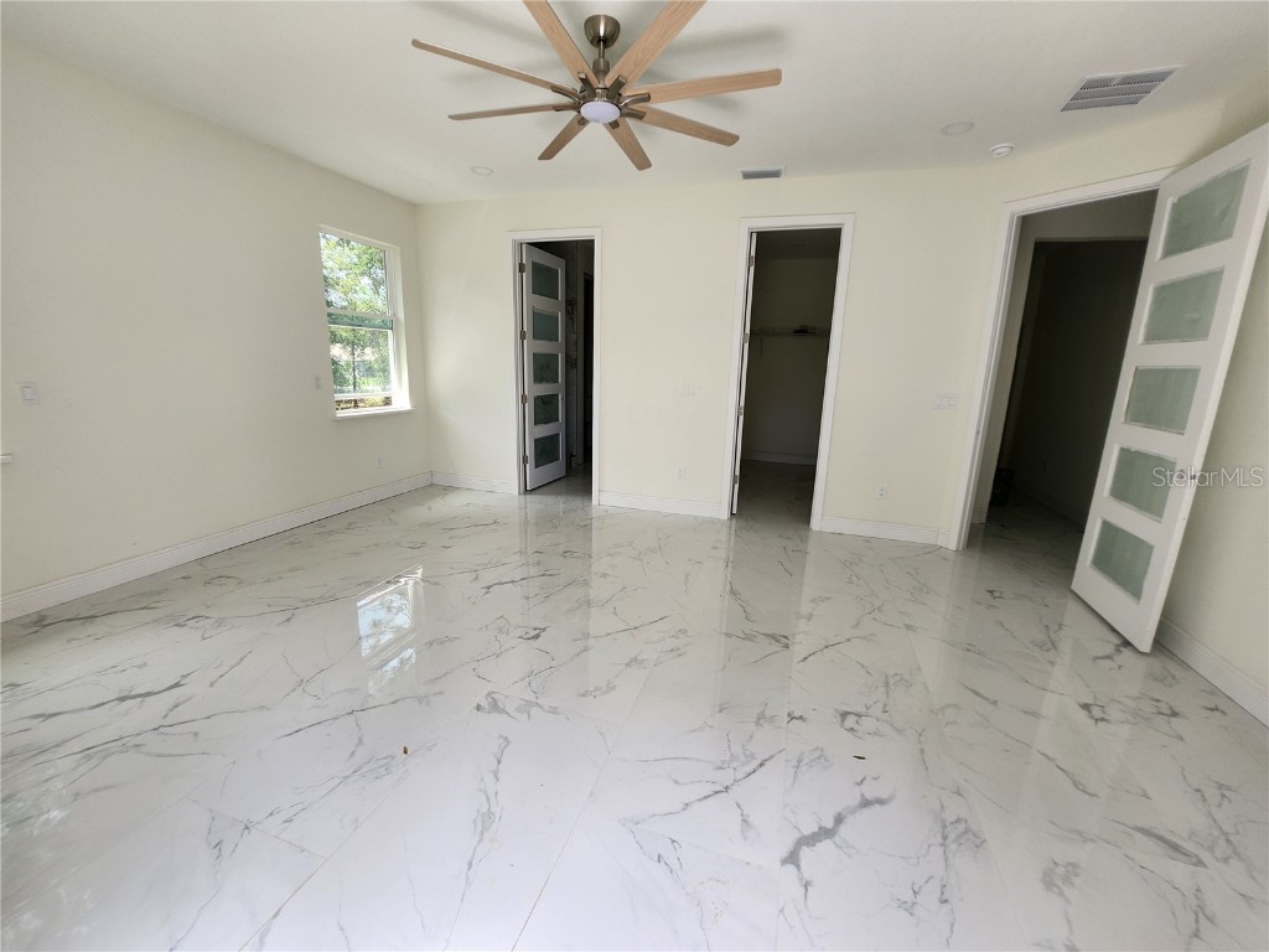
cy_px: 476
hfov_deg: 106.2
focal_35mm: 13
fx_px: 477
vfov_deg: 89.9
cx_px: 634
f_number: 2.2
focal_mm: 1.7
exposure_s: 1/134
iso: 32
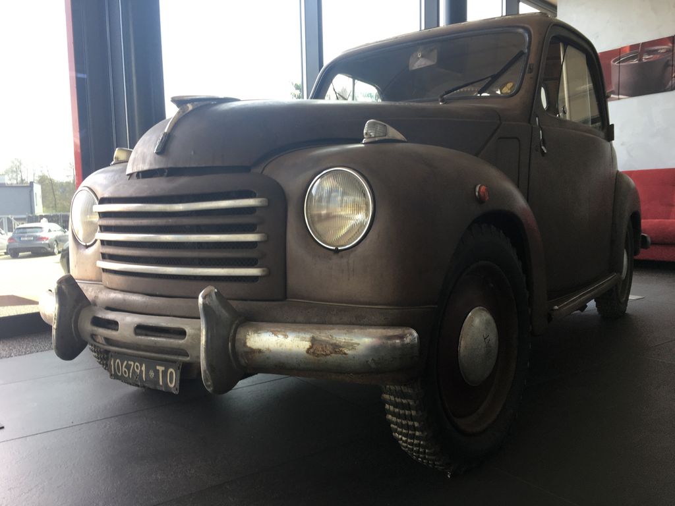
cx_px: 338
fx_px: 565
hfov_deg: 61.7
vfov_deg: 48.2
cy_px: 253
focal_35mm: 29
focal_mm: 4.15
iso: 32
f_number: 2.2
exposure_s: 1/50
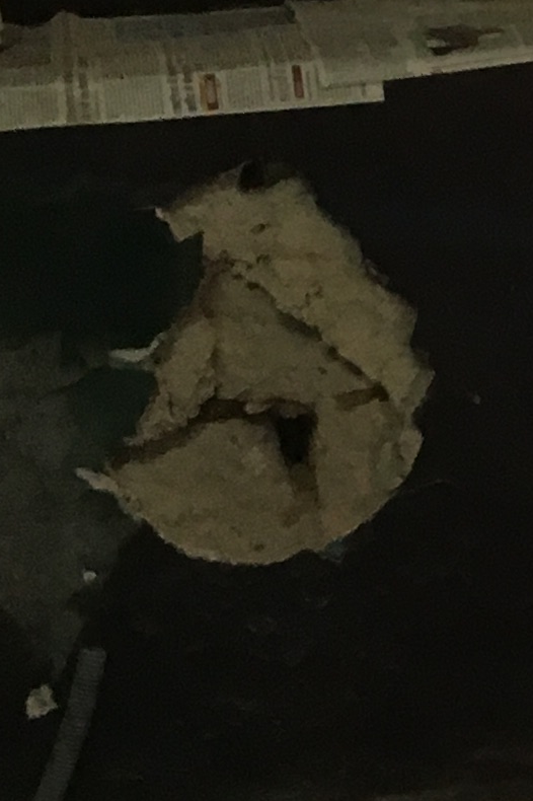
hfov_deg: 8.0
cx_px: 1427
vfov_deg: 13.3
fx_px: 3423
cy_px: 154
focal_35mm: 154
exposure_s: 1/33
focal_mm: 4.15
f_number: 2.2
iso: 100
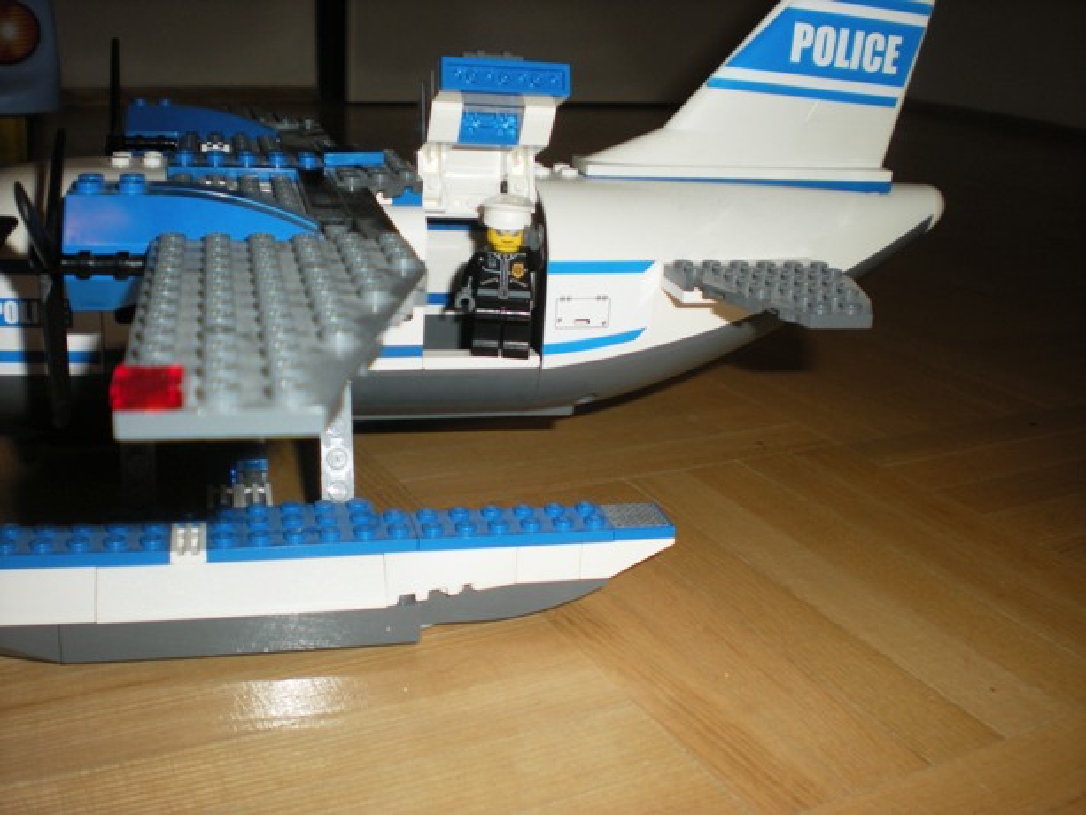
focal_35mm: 38
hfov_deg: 49.0
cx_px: 543
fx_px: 1192
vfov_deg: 37.7
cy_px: 408
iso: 64
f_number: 3.1
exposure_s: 1/60
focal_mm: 6.3
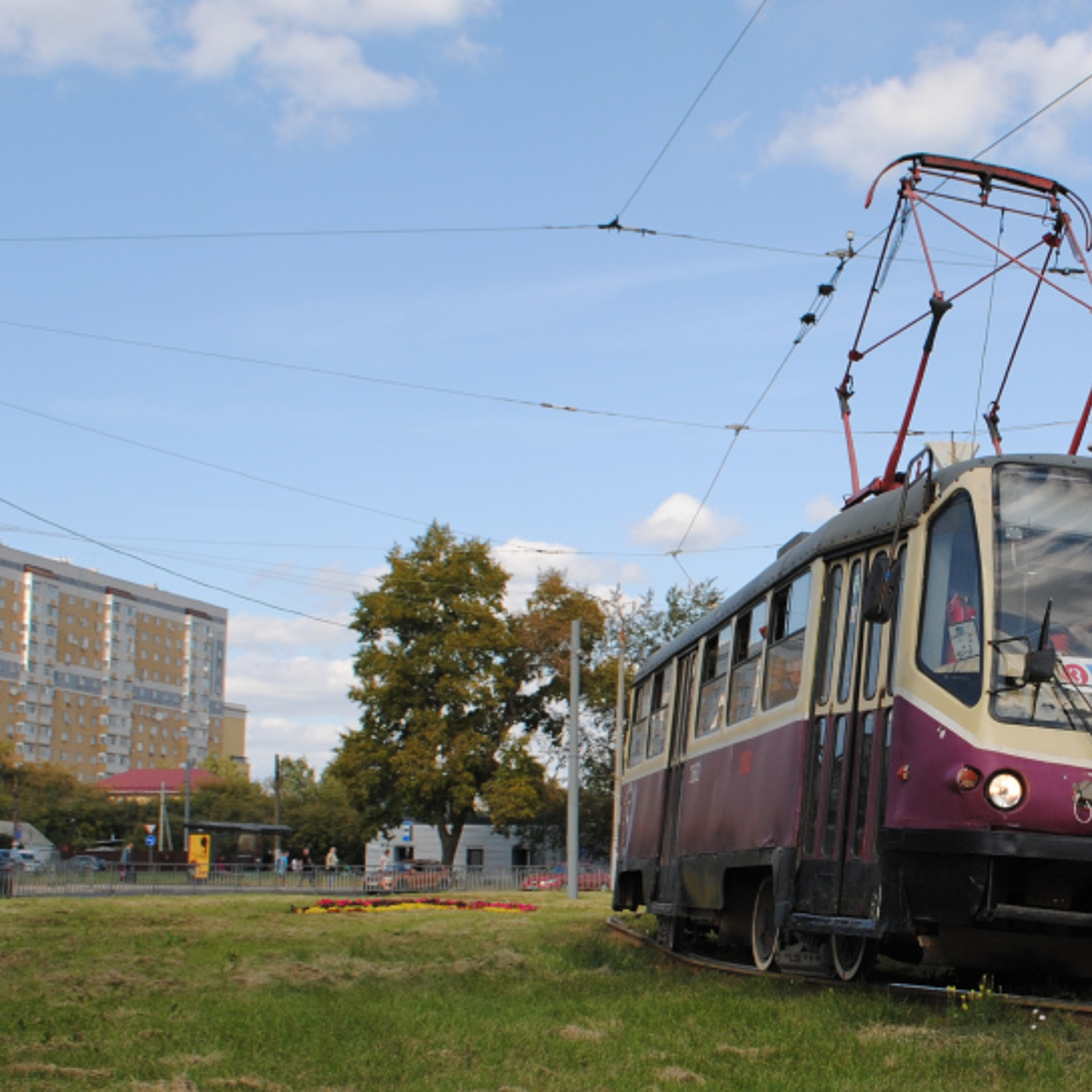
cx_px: 937
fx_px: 2177
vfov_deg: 28.1
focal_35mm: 61
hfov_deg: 27.4
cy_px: 618
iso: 100
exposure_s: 1/250
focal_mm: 20
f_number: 8
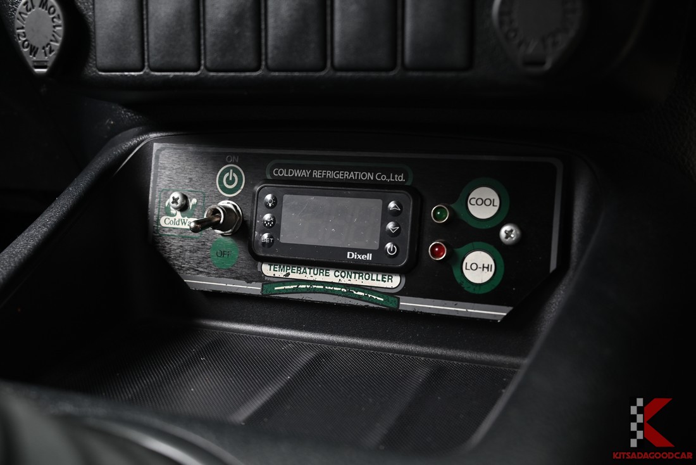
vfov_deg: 33.4
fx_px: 773
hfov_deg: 48.4
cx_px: 348
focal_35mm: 40
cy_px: 232
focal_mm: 40
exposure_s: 1/90
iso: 560
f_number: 5.6
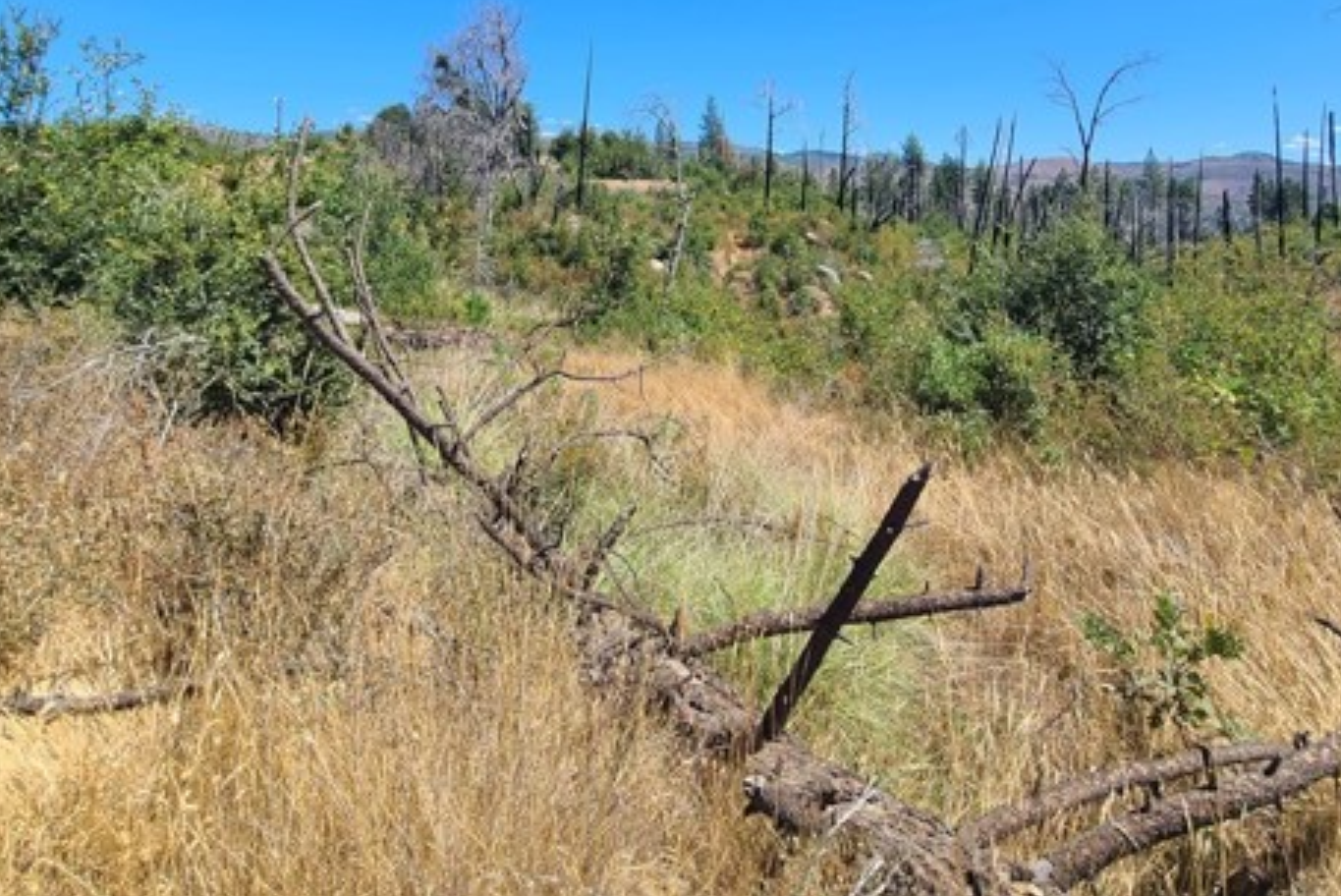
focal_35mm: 19
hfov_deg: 86.8
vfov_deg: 60.7
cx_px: 693
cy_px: 212
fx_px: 708
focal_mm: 2.2
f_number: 2.2
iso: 50
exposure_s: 1/1225
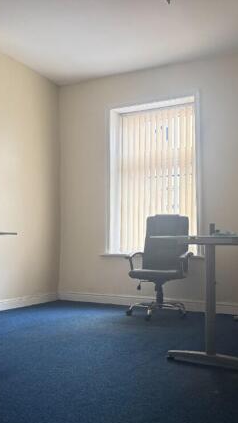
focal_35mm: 36
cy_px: 216
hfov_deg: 32.6
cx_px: 156
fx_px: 404
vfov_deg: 55.3
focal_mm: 6.76
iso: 250
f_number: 1.78
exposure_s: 1/60
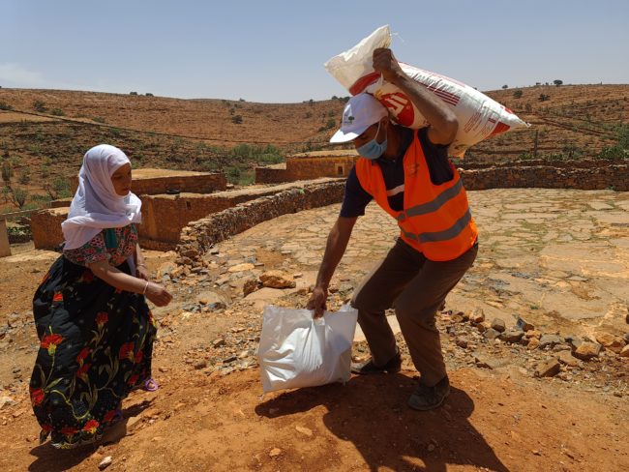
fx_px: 454
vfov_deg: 54.9
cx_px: 314
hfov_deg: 69.4
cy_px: 236
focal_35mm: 25
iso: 50
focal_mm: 7
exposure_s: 1/940
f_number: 1.8
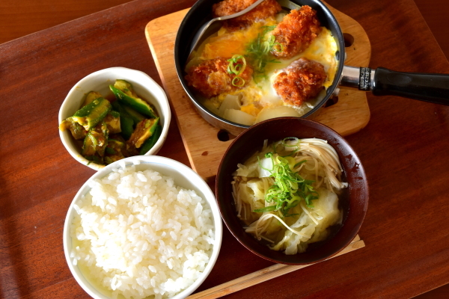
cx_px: 224
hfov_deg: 43.6
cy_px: 150
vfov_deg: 29.9
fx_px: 561
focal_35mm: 45
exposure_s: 1/20
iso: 400
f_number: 6.3
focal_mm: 30
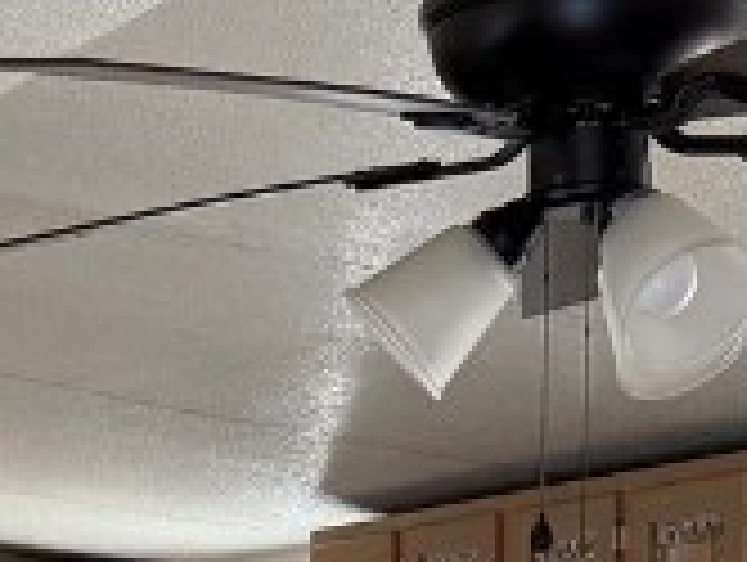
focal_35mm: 148
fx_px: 3198
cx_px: -153
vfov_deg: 9.3
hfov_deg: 13.0
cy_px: 1218
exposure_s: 1/200
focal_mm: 6.76
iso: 200
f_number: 1.78
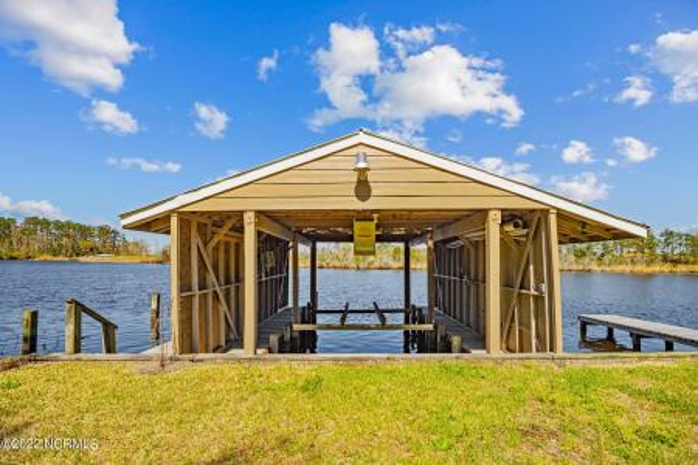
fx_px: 368
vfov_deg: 64.6
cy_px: 232
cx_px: 349
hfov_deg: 86.9
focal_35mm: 19
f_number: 8
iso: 100
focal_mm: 19
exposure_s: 1/400
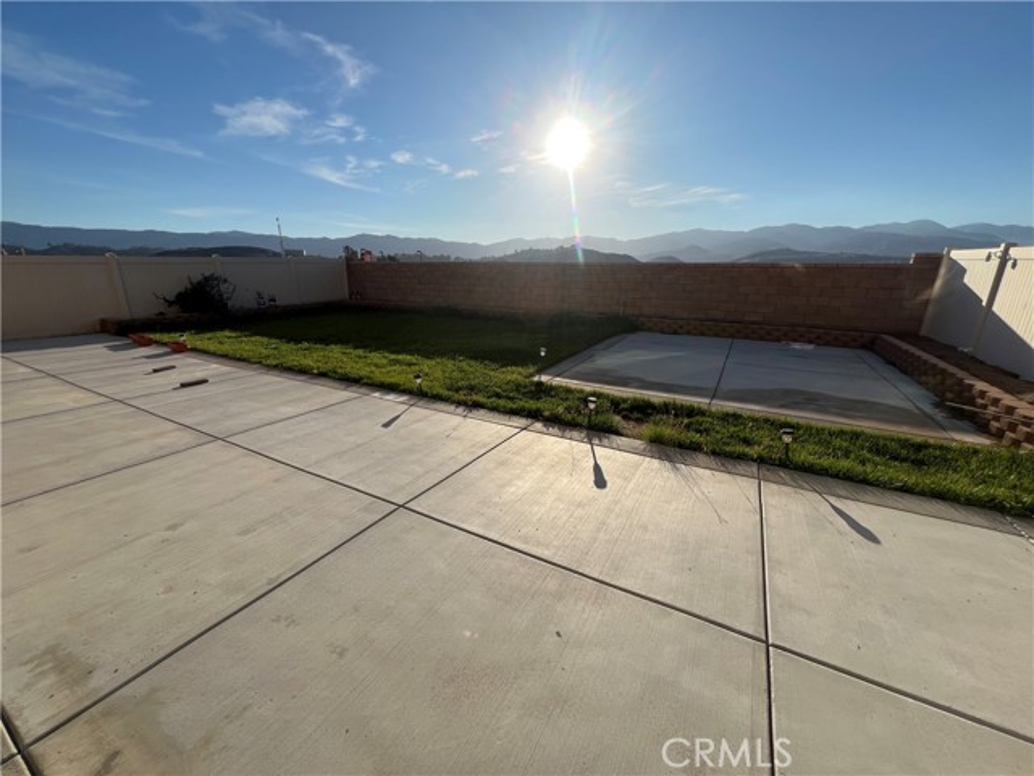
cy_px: 388
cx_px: 517
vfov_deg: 89.9
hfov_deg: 106.2
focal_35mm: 13
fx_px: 388
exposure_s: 1/2179
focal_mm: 1.57
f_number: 1.8
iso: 32
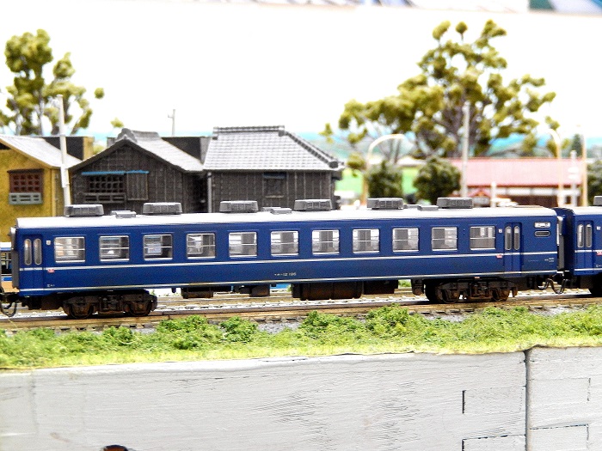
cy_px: 226
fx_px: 1270
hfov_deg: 26.7
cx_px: 301
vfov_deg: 20.2
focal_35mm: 73
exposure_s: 1/8
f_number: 4.9
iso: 800
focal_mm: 13.1
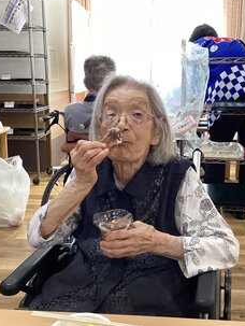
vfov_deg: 41.2
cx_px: 146
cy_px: 166
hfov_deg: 31.5
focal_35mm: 46
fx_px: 433
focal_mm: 3.3
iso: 125
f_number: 2.4
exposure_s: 1/60
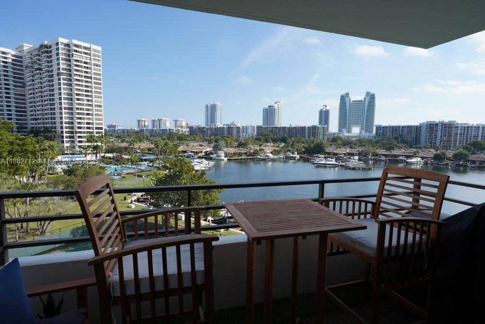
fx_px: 270
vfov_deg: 62.0
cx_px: 242
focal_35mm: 20
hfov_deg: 83.9
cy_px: 162
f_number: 8
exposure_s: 1/250
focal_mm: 20
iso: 100
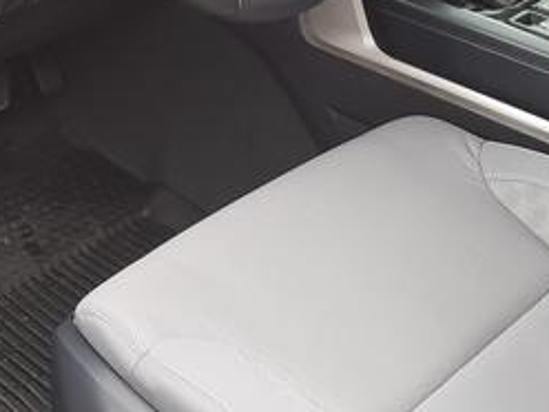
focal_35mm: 67
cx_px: 75
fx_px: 1063
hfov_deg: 28.1
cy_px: 80
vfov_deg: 21.6
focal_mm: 4.3
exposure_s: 1/60
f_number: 2.4
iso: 200
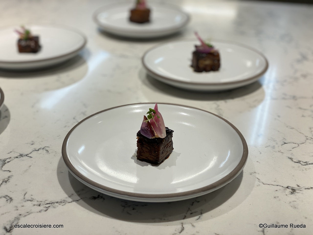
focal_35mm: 52
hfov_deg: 36.8
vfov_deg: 28.0
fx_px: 470
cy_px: 118
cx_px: 156
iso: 64
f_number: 2
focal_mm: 6
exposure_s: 1/120
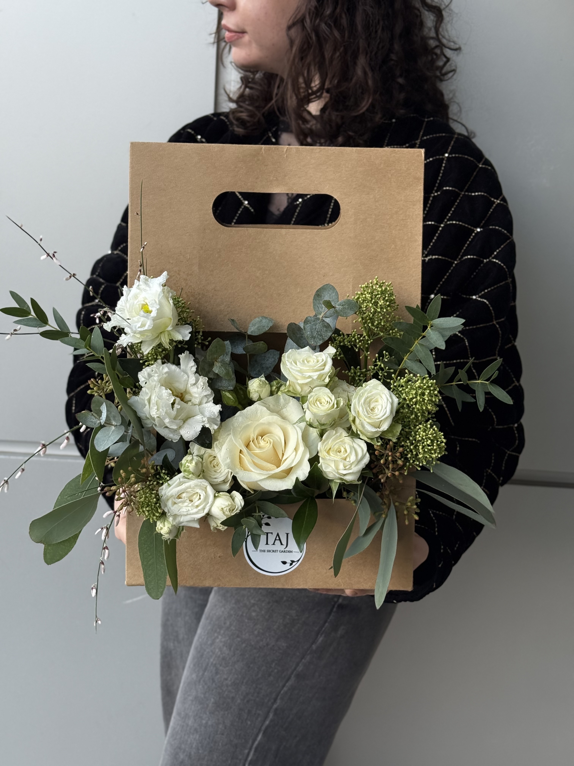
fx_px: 1061
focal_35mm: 48
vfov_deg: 39.7
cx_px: 287
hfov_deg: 30.3
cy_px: 383
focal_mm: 6.76
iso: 100
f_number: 1.78
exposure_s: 1/324
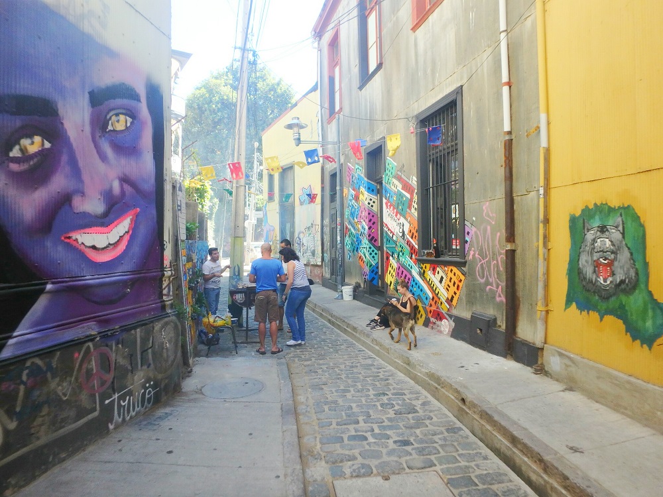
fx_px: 402
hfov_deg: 79.0
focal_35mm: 21
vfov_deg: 63.4
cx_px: 332
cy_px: 248
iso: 125
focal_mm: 3.7
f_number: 3.5
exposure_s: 1/160
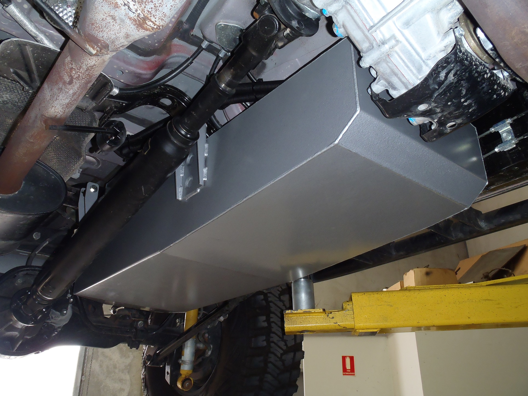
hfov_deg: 56.8
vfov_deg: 44.2
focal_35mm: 32
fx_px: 488
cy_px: 198
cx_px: 264
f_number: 4.2
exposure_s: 1/30
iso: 200
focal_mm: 5.72
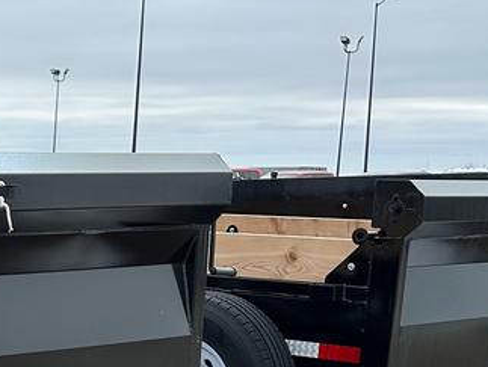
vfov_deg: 14.8
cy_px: 491
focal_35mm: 95
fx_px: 1341
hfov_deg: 18.6
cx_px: -216
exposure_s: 1/5263
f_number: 1.78
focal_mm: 6.86
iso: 80
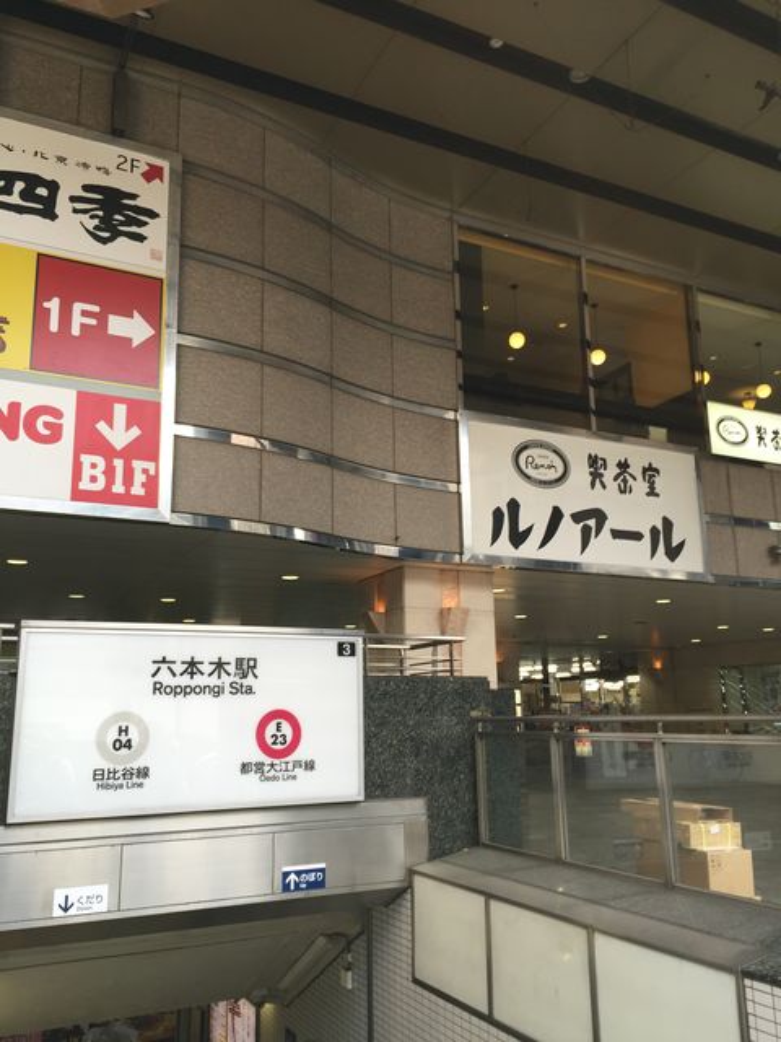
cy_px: 521
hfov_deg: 48.2
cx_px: 390
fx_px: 872
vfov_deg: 61.7
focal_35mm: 29
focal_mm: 4.15
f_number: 2.2
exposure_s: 1/120
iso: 32
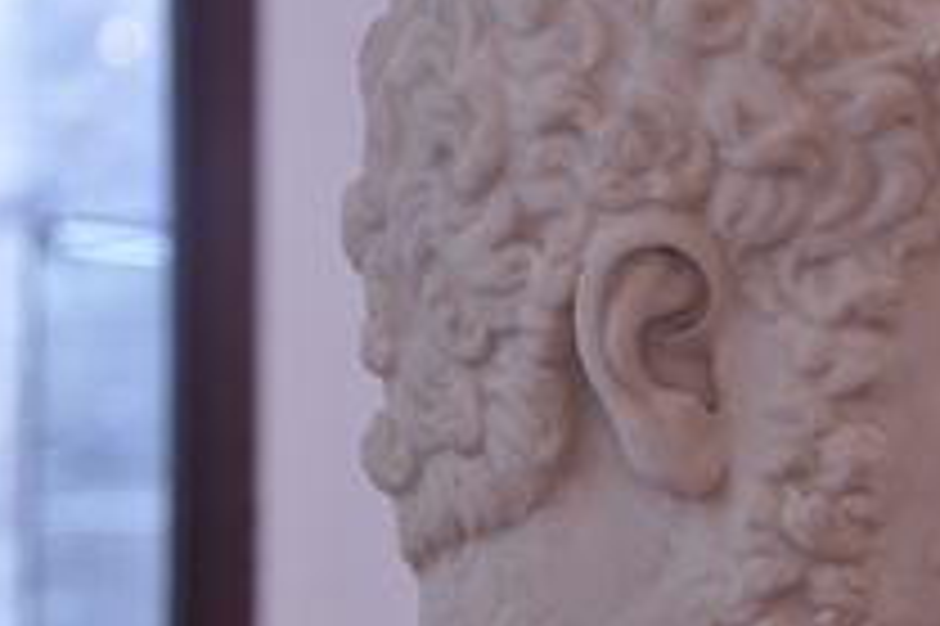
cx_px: 832
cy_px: 320
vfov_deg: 6.2
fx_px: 5766
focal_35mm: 221
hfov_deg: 9.3
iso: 640
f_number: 5
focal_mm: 70
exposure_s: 1/80
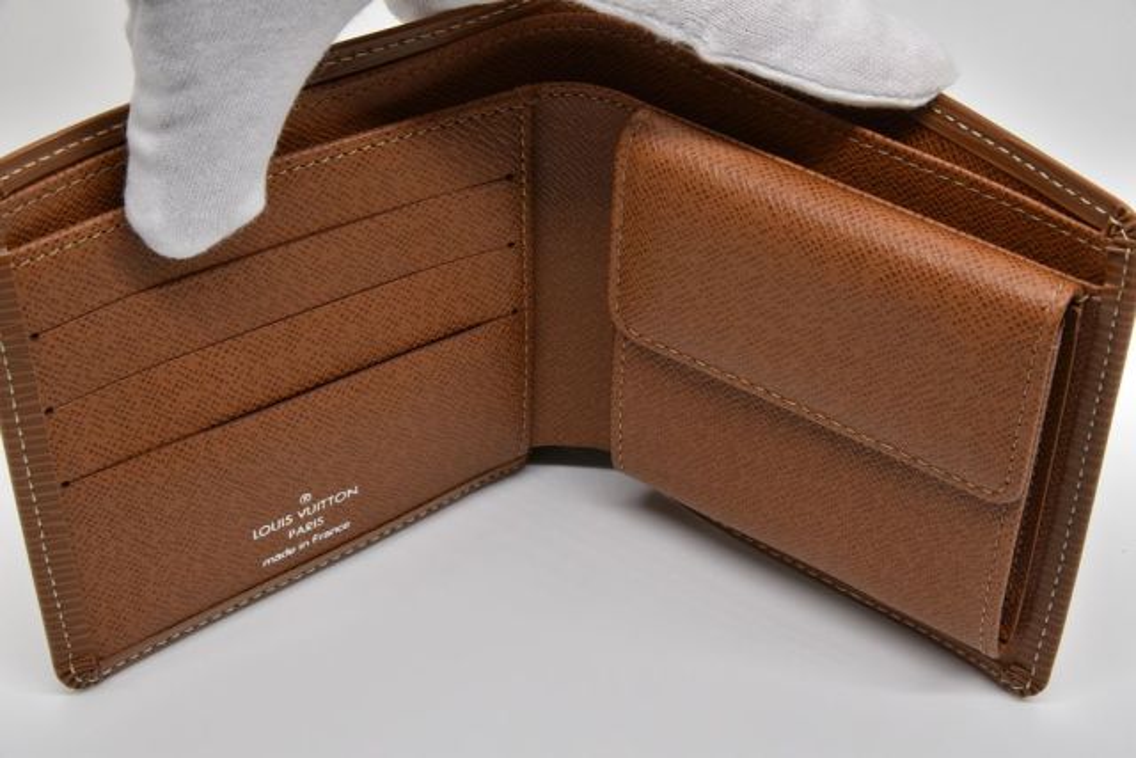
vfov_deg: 14.0
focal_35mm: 98
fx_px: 3093
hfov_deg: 20.8
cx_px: 568
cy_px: 379
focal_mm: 98
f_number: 22
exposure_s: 1/10
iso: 200
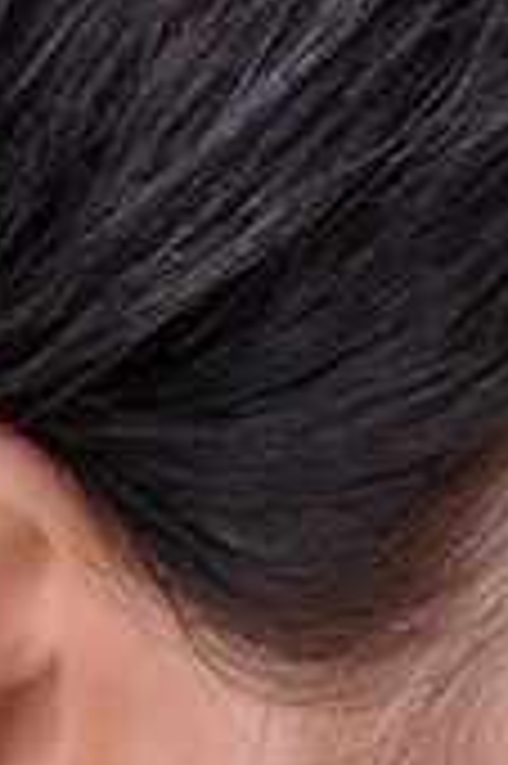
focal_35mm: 470
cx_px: 679
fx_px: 9968
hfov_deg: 2.9
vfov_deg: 4.4
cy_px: 850
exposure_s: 1/160
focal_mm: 52
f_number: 11
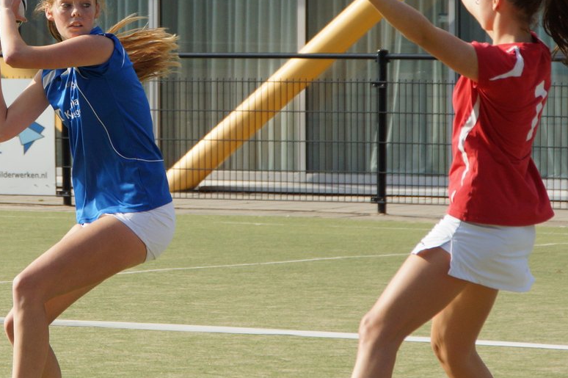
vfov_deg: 5.8
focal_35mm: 238
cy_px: 148
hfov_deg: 8.7
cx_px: 266
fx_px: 3753
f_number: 7.1
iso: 320
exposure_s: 1/800
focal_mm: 120
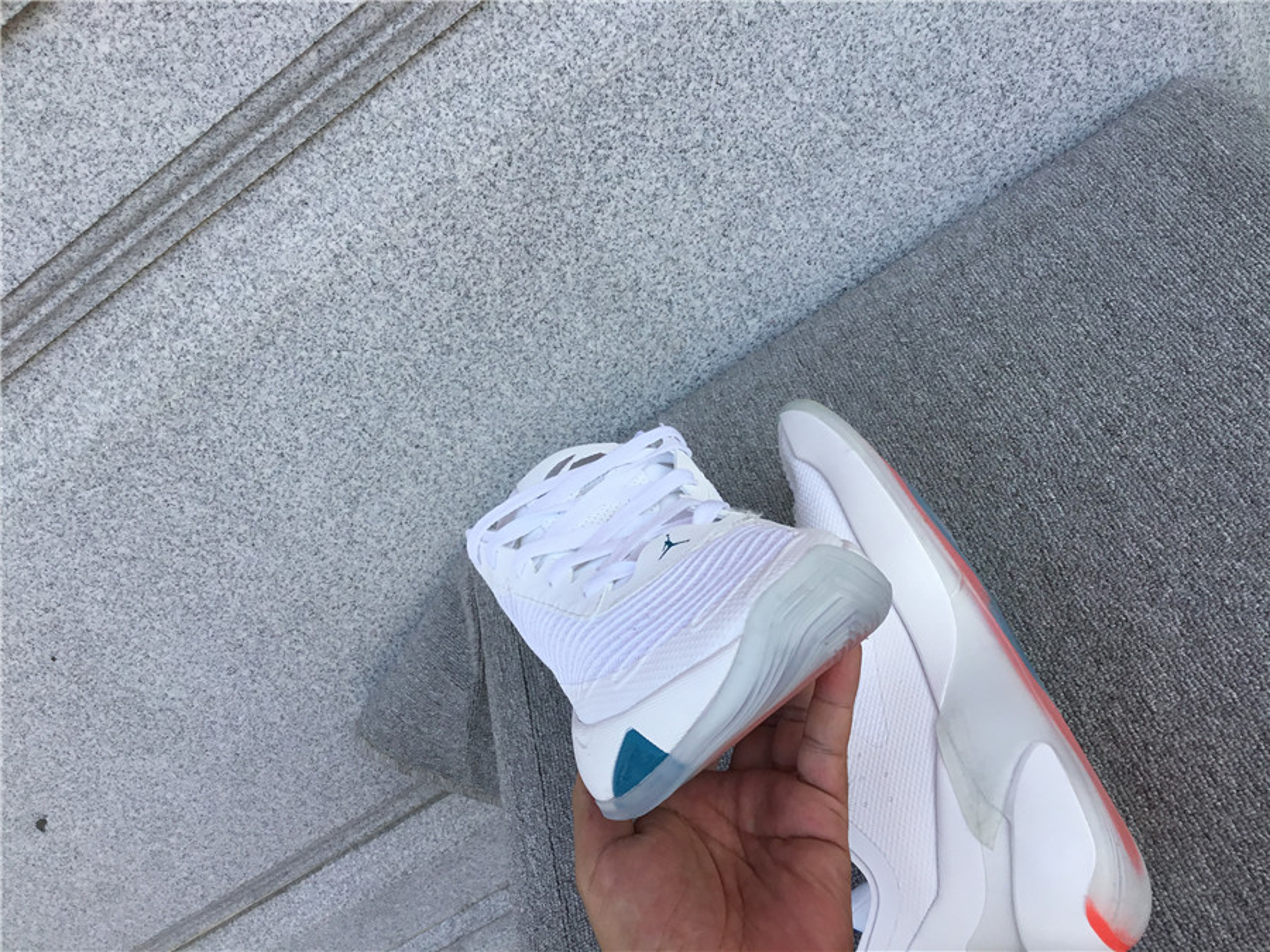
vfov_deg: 45.4
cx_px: 635
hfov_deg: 58.4
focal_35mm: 31
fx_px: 1137
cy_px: 476
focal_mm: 3.3
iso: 25
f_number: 2.4
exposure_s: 1/367
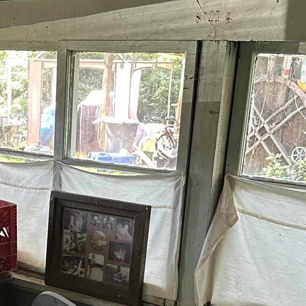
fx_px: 790
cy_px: 336
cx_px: 53
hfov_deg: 21.6
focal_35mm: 79
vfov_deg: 20.9
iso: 250
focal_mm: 6.86
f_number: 1.78
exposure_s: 1/114
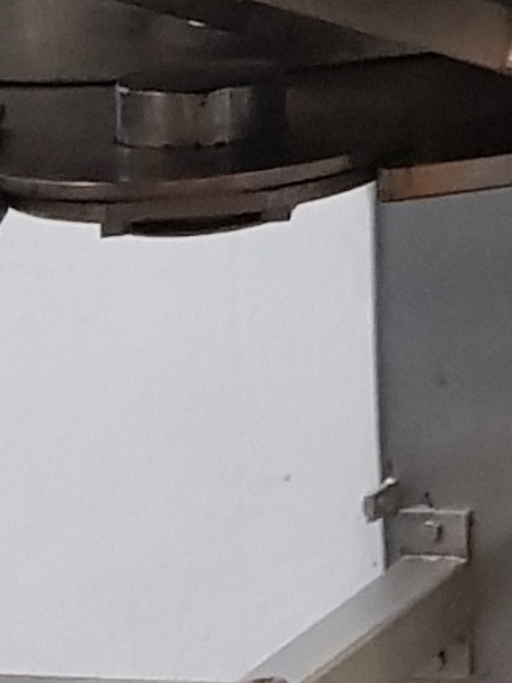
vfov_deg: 9.2
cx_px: 1516
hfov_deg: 6.9
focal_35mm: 193
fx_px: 3806
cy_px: -939
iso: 250
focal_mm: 4.3
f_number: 1.7
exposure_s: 1/25
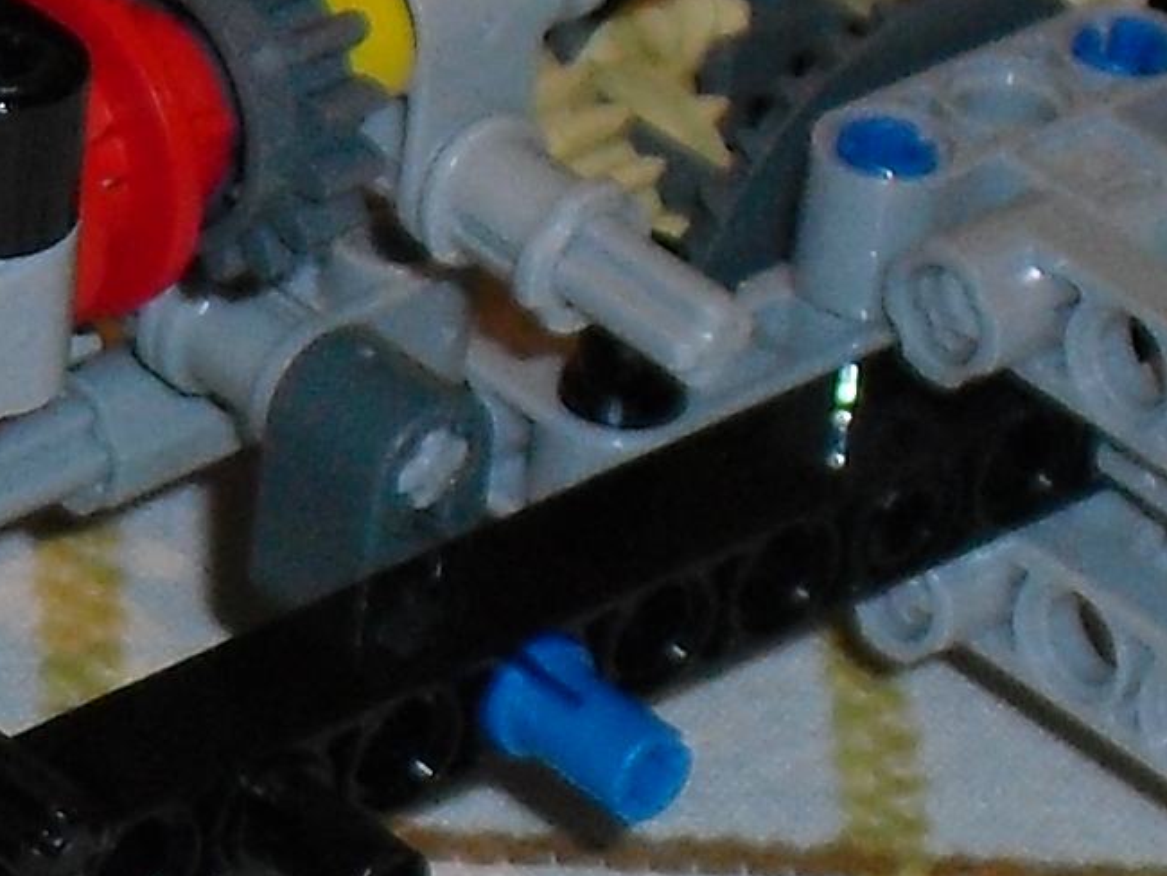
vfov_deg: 4.5
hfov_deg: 5.9
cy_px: 1077
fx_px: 10994
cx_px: -1560
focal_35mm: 326
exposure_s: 1/60
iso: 200
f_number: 3.8
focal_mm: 9.4
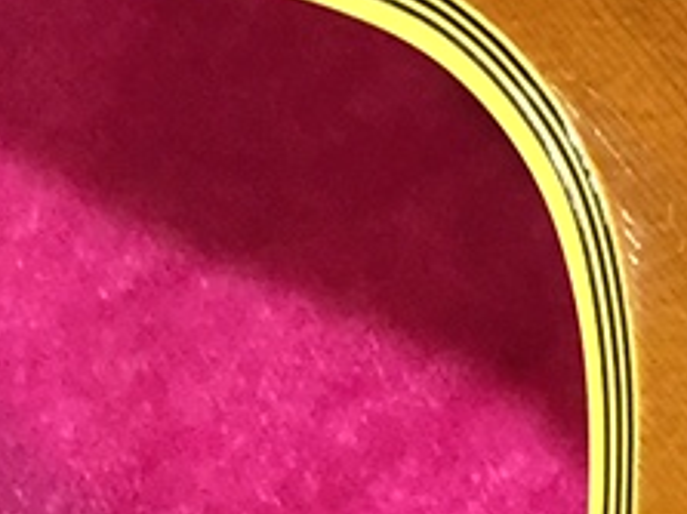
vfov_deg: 6.5
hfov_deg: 7.7
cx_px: 2274
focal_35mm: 212
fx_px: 4205
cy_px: -920
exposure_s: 1/30
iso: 125
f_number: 2.2
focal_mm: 4.15
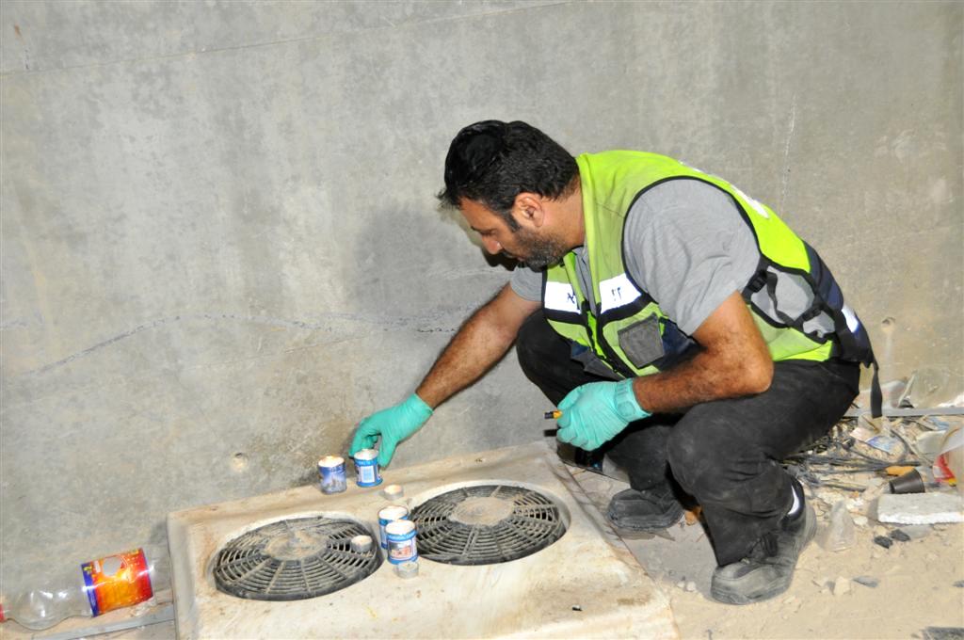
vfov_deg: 25.7
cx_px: 482
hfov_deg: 37.9
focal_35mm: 52
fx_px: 1404
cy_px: 320
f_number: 4.2
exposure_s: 1/60
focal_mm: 35
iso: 800
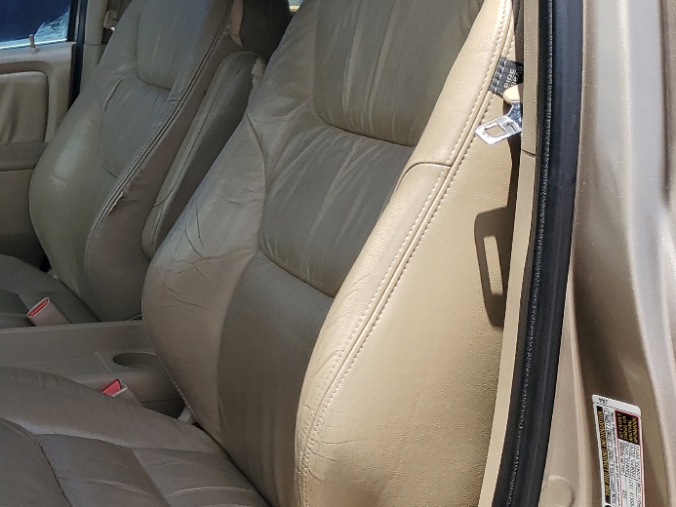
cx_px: -99
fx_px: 1172
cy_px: 269
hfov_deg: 28.6
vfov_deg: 24.4
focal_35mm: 60
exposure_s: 1/1429
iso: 50
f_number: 1.5
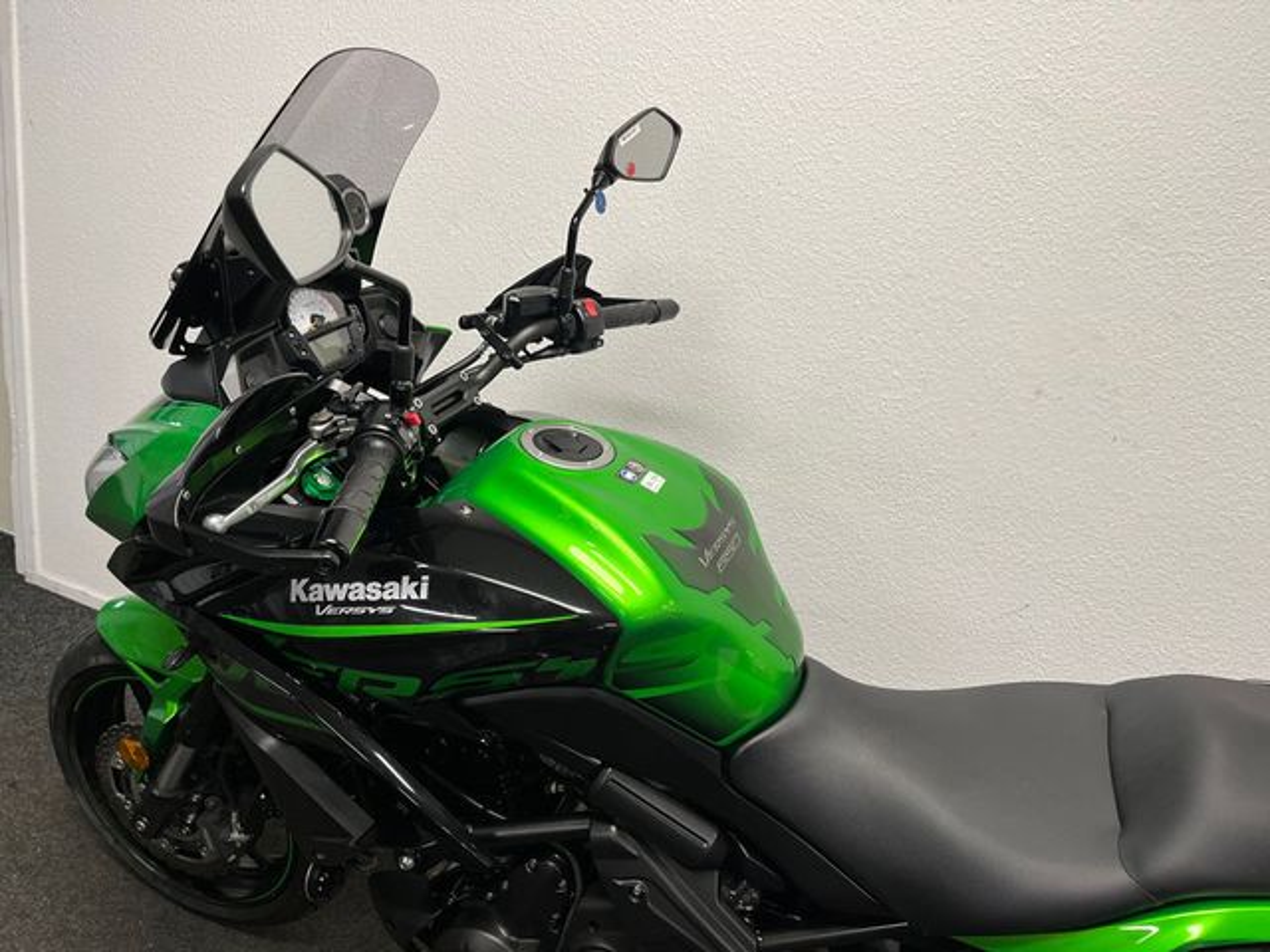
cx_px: 635
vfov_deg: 53.1
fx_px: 954
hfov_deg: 67.3
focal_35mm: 26
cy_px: 476
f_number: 1.6
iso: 125
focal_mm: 5.1
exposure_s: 1/100
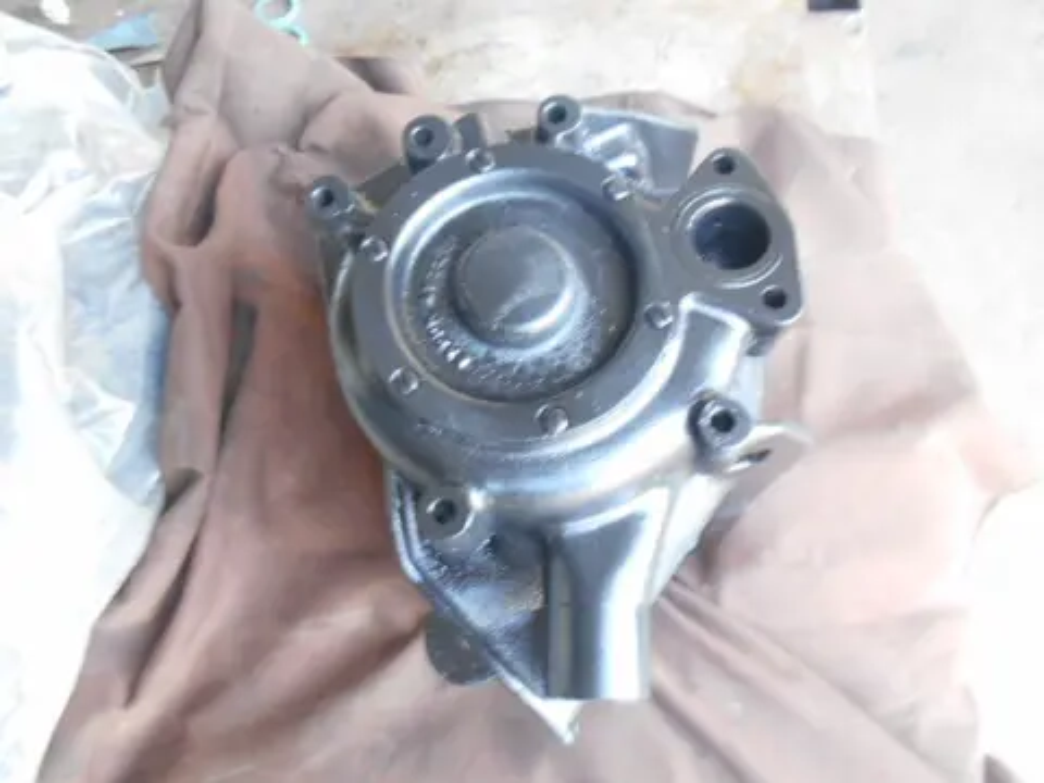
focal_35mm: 26
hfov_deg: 67.3
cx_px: 522
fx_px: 784
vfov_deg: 53.1
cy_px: 392
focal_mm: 4.6
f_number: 3.2
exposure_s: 1/15
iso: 400
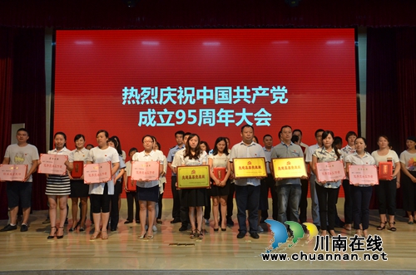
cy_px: 138
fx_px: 415
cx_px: 208
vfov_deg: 36.7
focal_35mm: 36
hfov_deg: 53.2
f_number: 8
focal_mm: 24
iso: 1600
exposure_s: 1/250
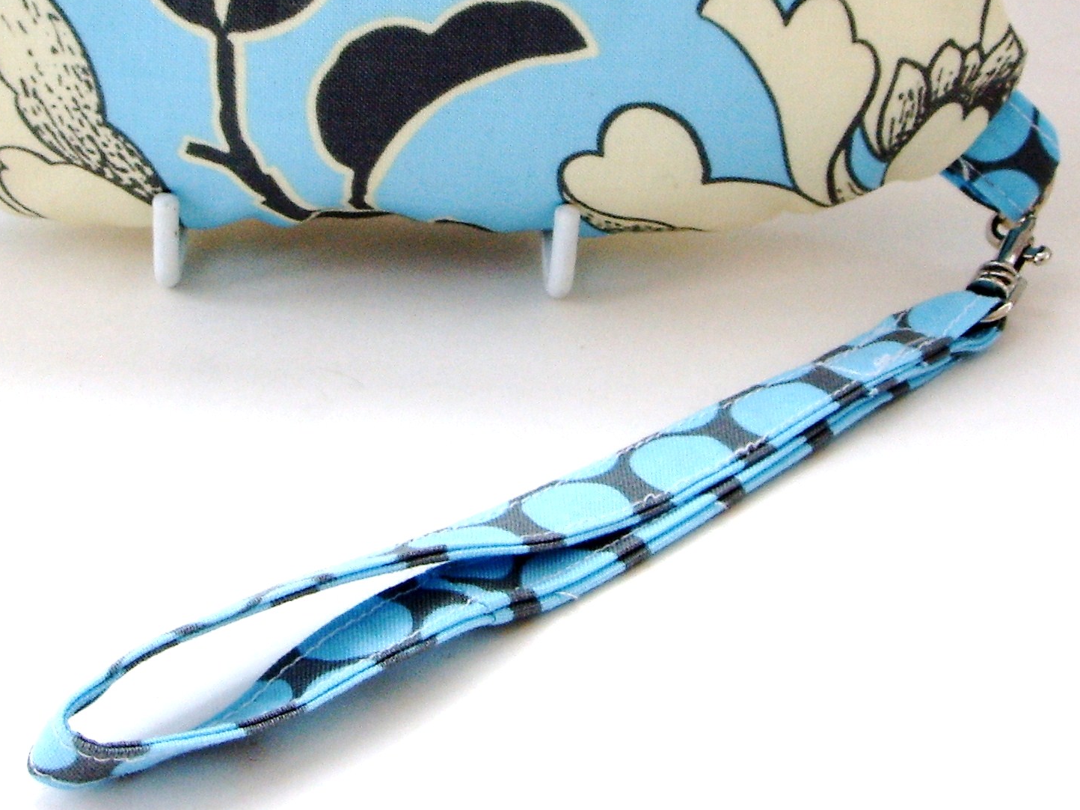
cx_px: 410
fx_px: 2184
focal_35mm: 70
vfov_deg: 20.8
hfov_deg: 27.7
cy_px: 168
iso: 50
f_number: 6.3
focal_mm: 6.6
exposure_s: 1/125
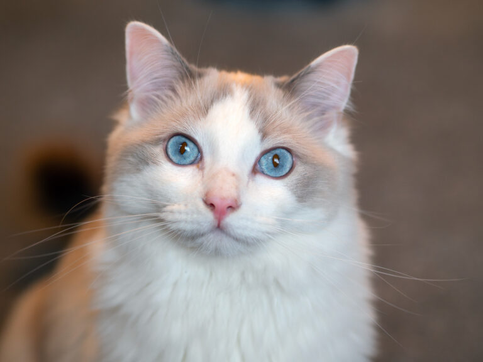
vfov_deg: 16.4
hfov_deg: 21.8
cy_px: 181
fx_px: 1256
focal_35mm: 90
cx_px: 242
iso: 640
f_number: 2
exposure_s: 1/200
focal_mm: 45
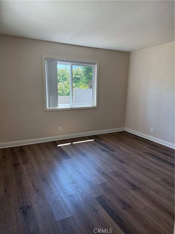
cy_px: 117
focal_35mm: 24
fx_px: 162
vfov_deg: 71.6
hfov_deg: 56.8
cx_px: 88
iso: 160
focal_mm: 6.76
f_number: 1.78
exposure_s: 1/240
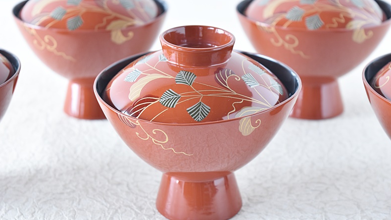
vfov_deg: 13.8
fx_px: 907
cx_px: 195
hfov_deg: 24.3
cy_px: 118
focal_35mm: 88
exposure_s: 1/4
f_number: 5.6
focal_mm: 55
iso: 400
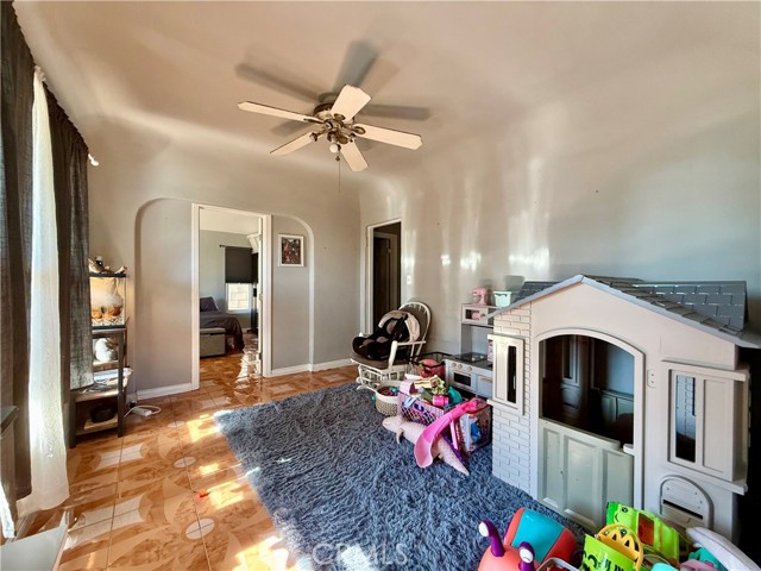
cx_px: 380
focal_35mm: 14
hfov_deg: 102.1
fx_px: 308
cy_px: 286
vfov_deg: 85.7
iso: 400
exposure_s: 1/92
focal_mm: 2.22
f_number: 2.2
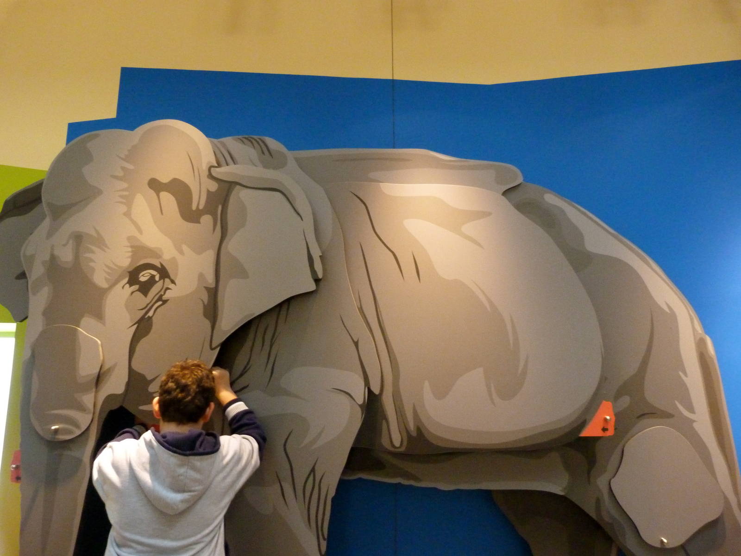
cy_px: 278
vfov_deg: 54.9
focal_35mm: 25
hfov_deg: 69.4
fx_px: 535
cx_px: 370
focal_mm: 4.5
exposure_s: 1/50
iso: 800
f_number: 2.8
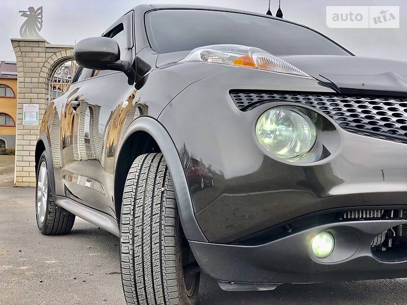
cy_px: 152
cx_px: 204
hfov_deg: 36.8
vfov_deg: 28.0
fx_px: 611
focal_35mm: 52
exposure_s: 1/192
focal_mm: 6
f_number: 2.4
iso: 16
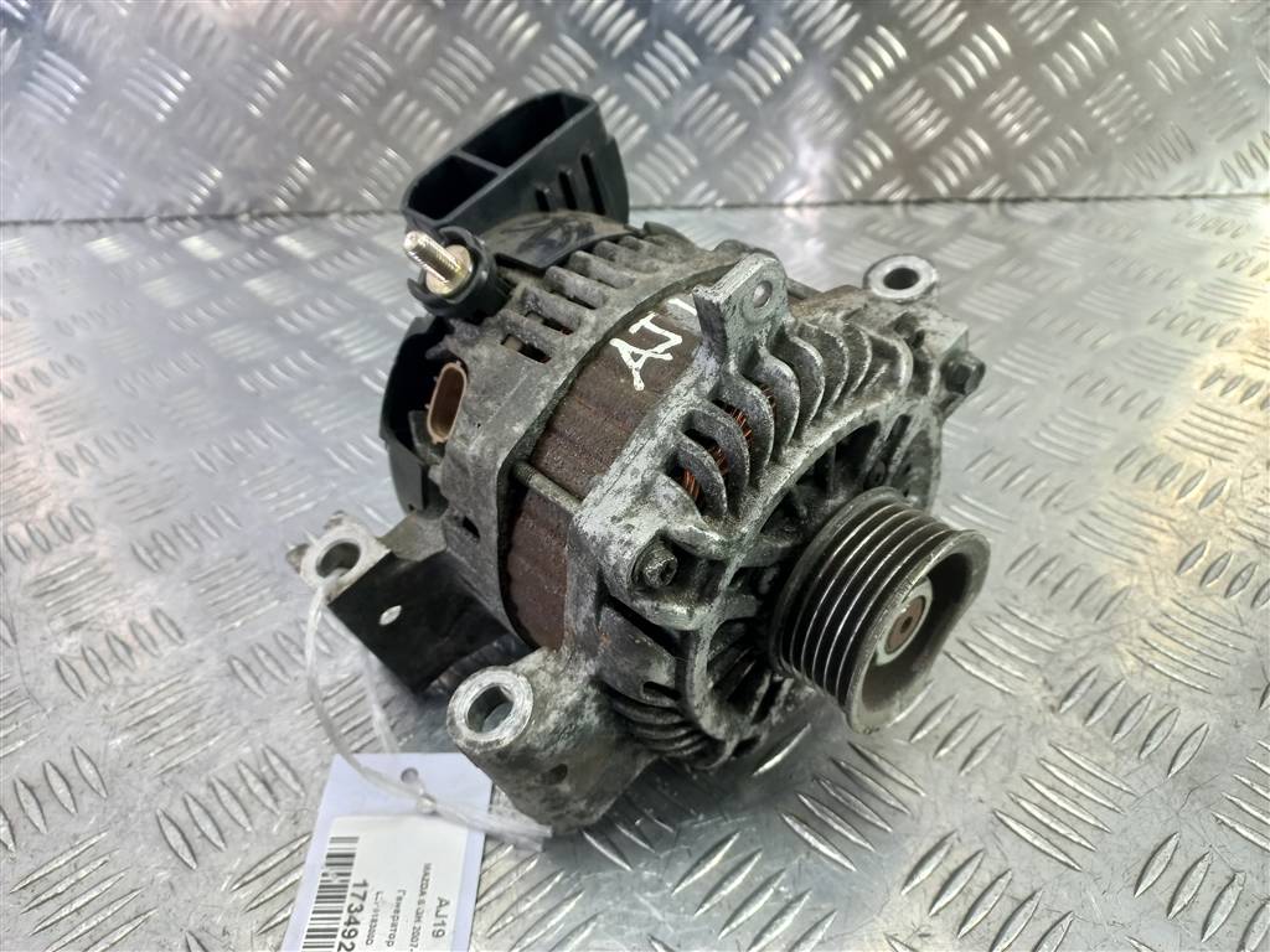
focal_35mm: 25
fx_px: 917
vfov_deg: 54.9
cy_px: 476
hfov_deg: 69.4
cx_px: 635
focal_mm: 4.6
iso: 80
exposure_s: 1/50
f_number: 1.8
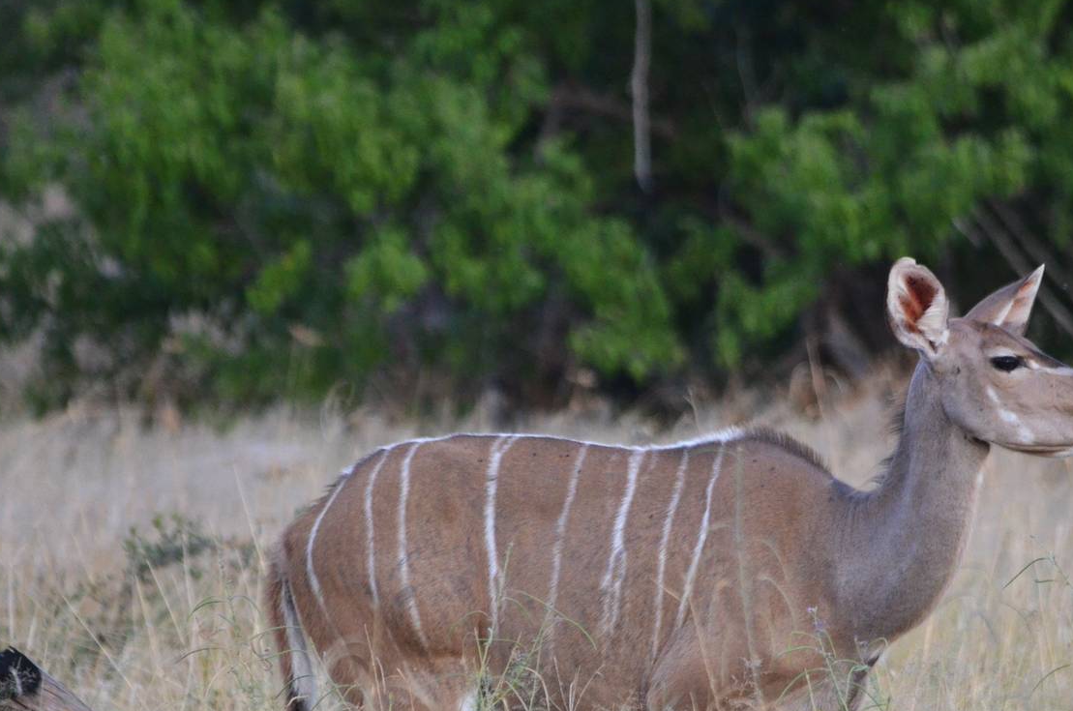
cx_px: 699
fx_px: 32189
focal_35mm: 1082
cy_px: 505
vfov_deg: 1.3
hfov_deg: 1.9
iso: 2500
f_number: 6.3
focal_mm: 500
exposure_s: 1/640
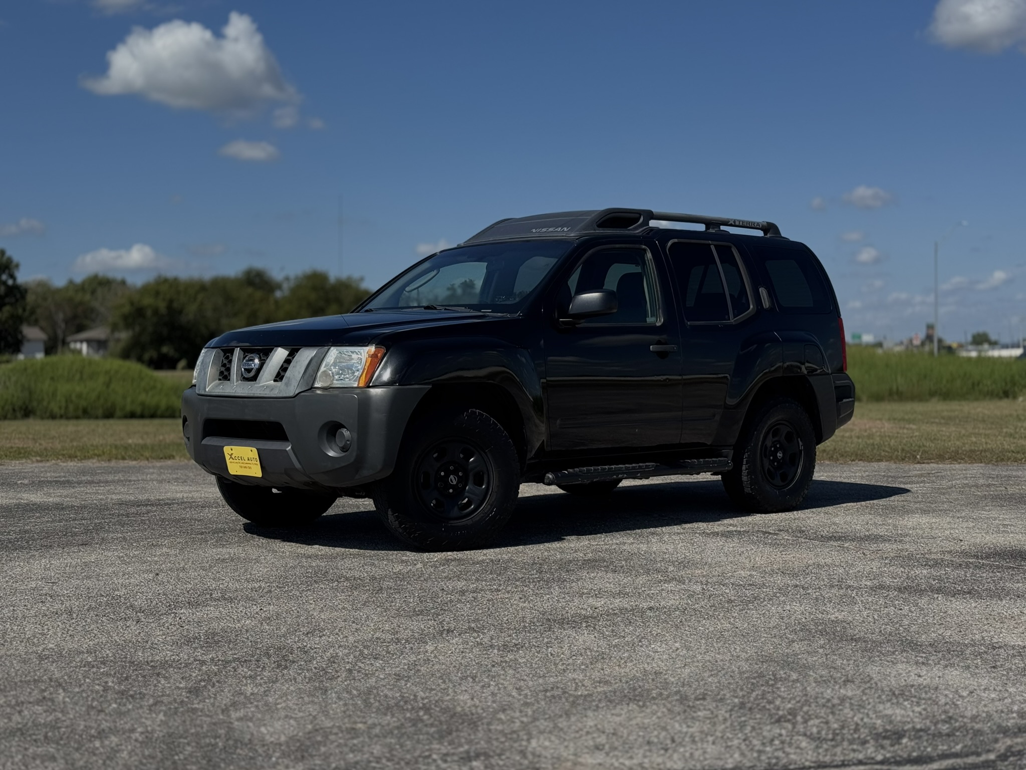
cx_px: 513
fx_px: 1423
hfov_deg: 39.7
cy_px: 385
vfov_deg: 30.3
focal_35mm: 48
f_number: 1.78
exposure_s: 1/5848
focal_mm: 6.76
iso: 64
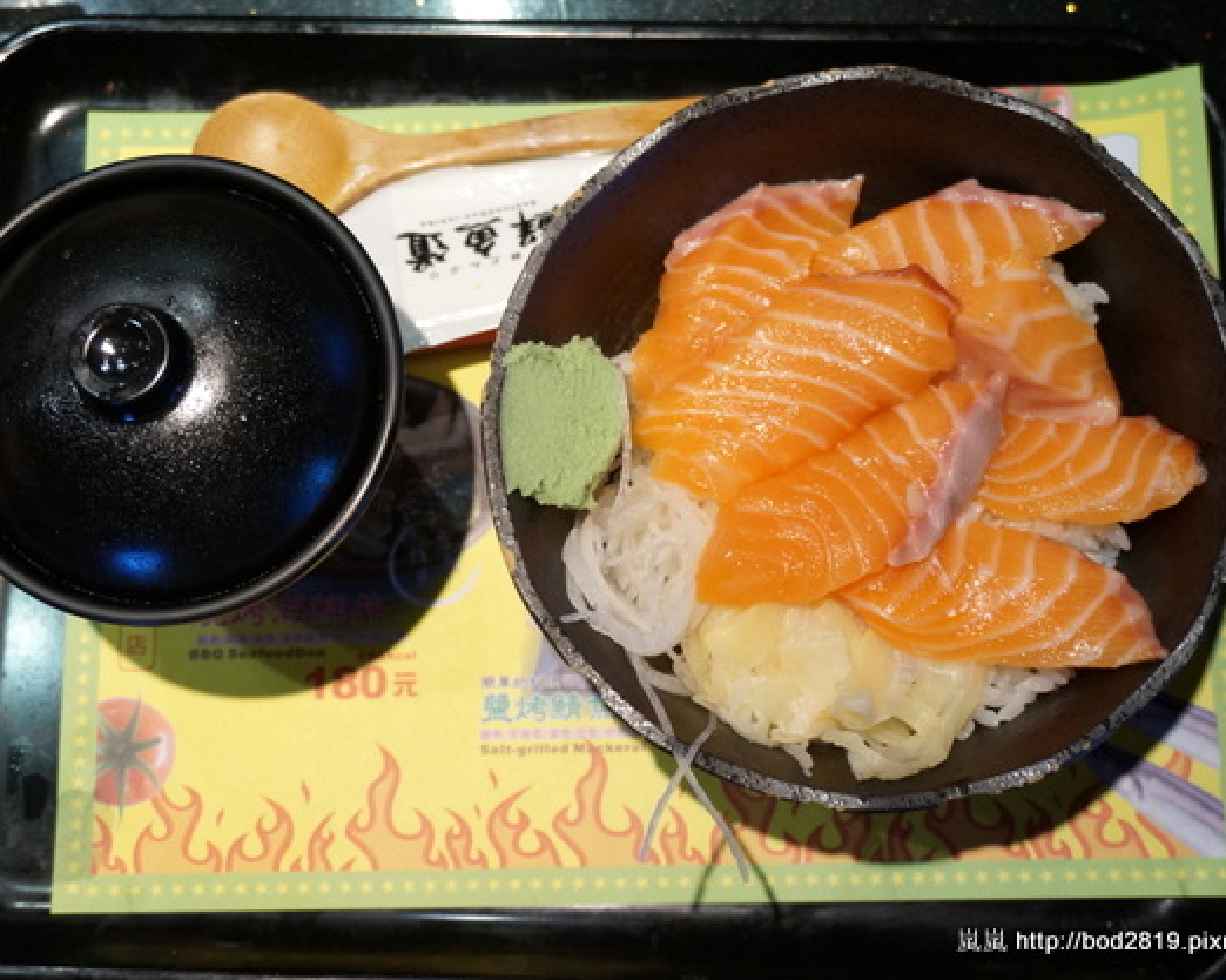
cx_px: 646
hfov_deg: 39.9
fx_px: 1689
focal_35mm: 47
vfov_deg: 32.3
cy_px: 488
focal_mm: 27
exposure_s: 1/60
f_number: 4.5
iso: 1000
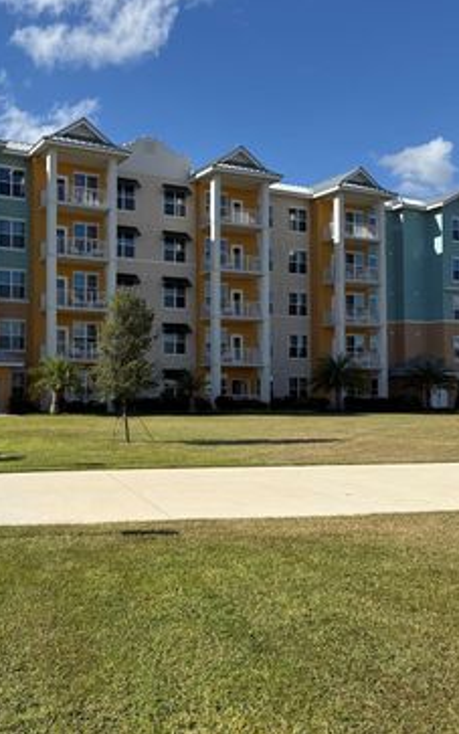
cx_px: 107
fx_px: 700
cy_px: 359
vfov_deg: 55.3
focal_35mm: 35
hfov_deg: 35.4
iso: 80
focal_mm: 6.76
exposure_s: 1/5714
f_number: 1.78
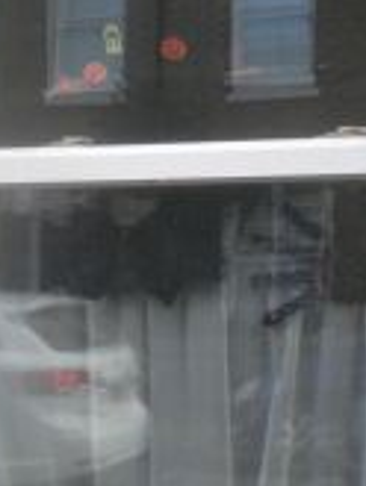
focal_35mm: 87
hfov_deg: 17.0
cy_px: 150
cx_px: 229
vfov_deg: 22.4
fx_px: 1225
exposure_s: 1/220
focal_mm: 6.3
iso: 80
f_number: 3.1
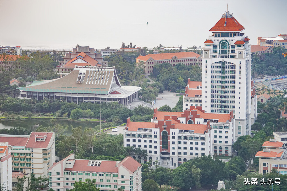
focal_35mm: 130
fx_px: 1036
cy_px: 96
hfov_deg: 15.8
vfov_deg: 10.5
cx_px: 144
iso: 640
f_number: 4.5
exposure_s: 1/160
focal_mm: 130
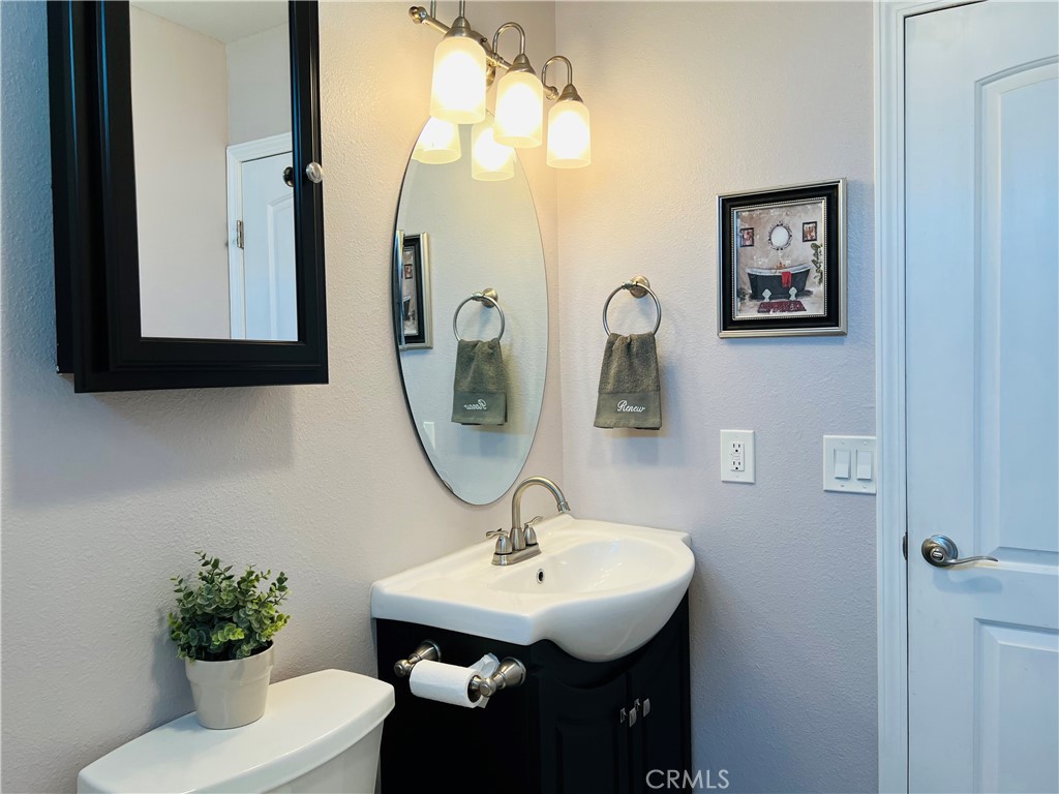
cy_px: 397
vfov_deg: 53.1
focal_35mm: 26
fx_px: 795
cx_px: 530
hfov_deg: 67.3
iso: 64
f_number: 1.5
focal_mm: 5.7
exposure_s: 1/120
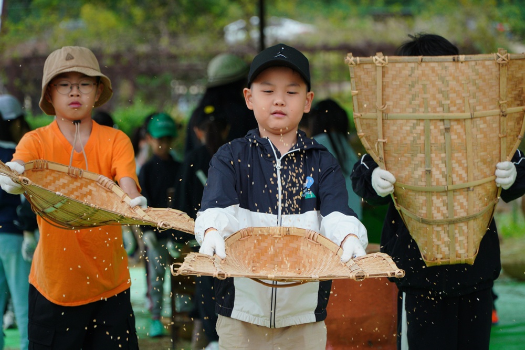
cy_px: 175
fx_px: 2253
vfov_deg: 8.9
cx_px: 262
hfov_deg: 13.3
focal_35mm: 154
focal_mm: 103
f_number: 4
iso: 400
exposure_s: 1/640
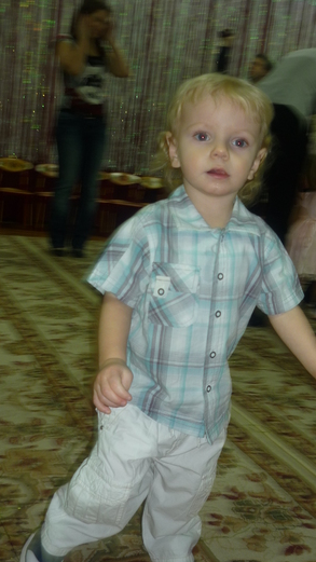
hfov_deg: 31.0
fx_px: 566
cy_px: 284
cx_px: 203
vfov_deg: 52.8
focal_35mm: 38
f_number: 2.8
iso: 100
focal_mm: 5.5
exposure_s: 1/30
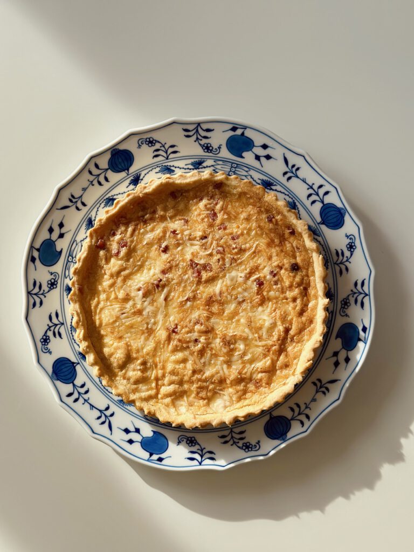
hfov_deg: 30.3
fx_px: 765
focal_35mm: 48
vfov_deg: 39.7
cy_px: 276
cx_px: 207
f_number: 1.78
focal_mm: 6.86
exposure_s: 1/1199
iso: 80
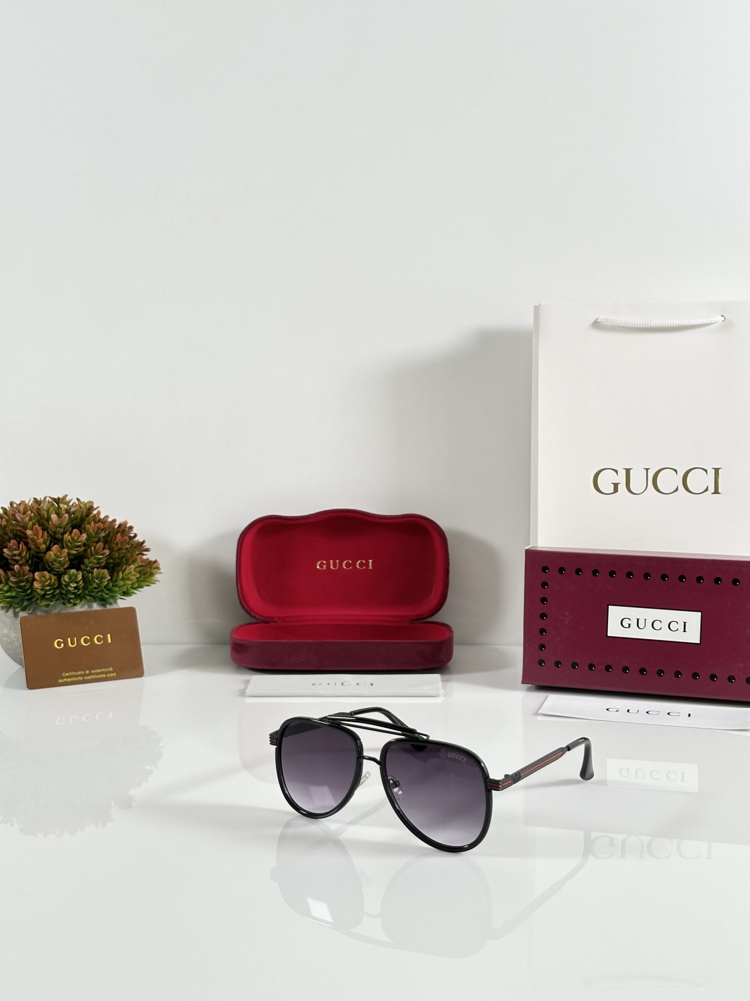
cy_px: 500
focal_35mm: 48
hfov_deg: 30.3
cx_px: 375
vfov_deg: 39.7
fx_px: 1387
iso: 80
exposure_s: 1/121
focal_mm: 6.86
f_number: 1.78
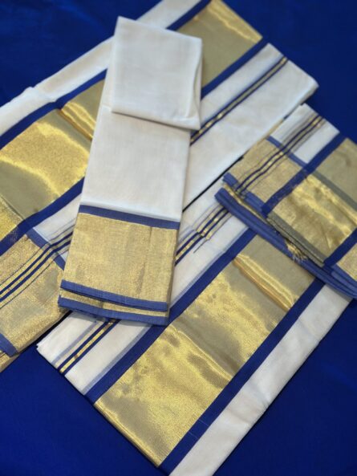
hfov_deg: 30.3
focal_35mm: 48
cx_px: 178
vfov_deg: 39.6
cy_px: 238
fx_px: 660
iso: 100
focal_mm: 6.86
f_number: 1.78
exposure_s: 1/120
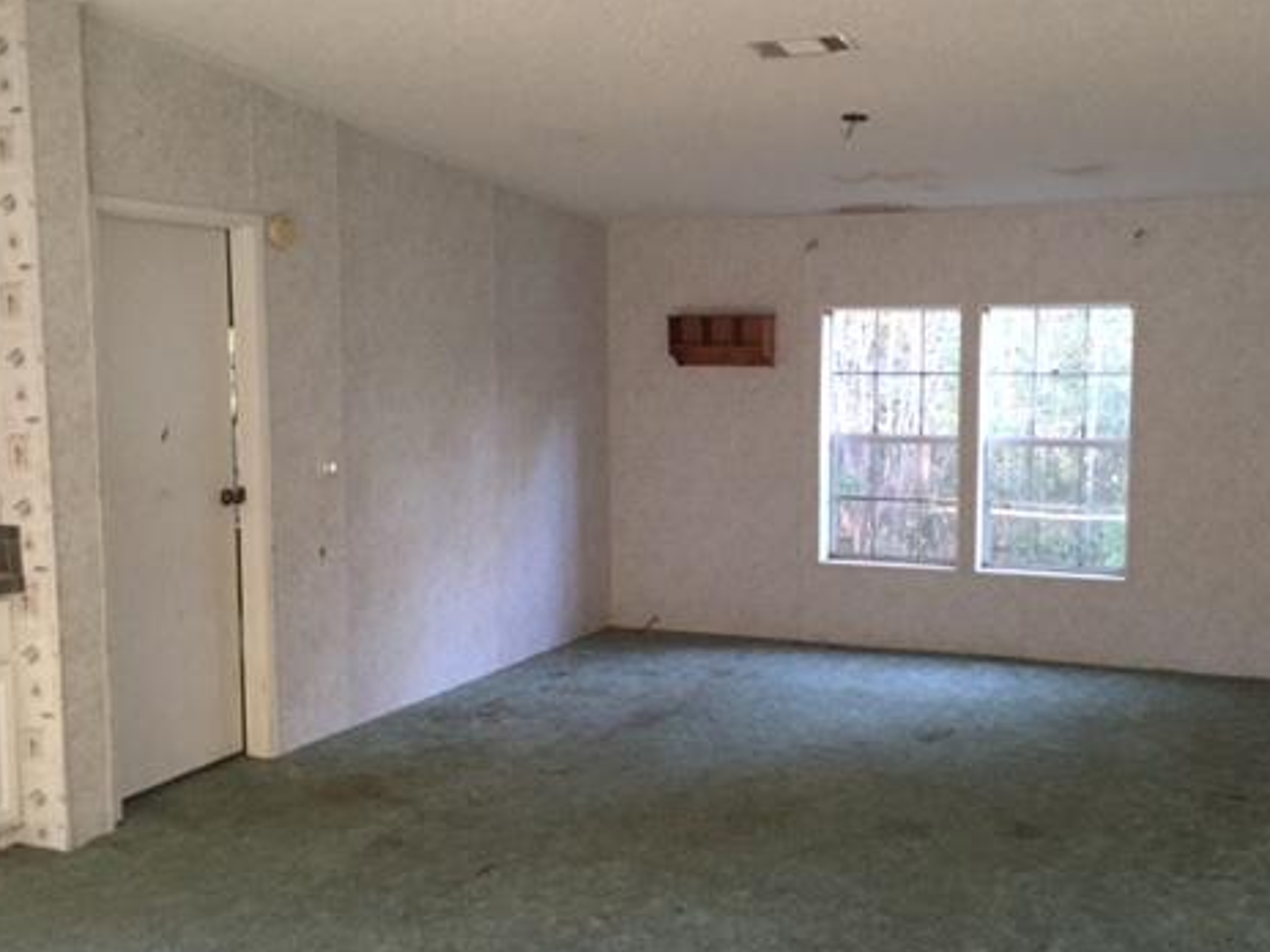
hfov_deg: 46.7
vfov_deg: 35.9
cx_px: 709
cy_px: 523
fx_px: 1468
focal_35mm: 40
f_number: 2.2
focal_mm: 4.15
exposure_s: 1/30
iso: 200
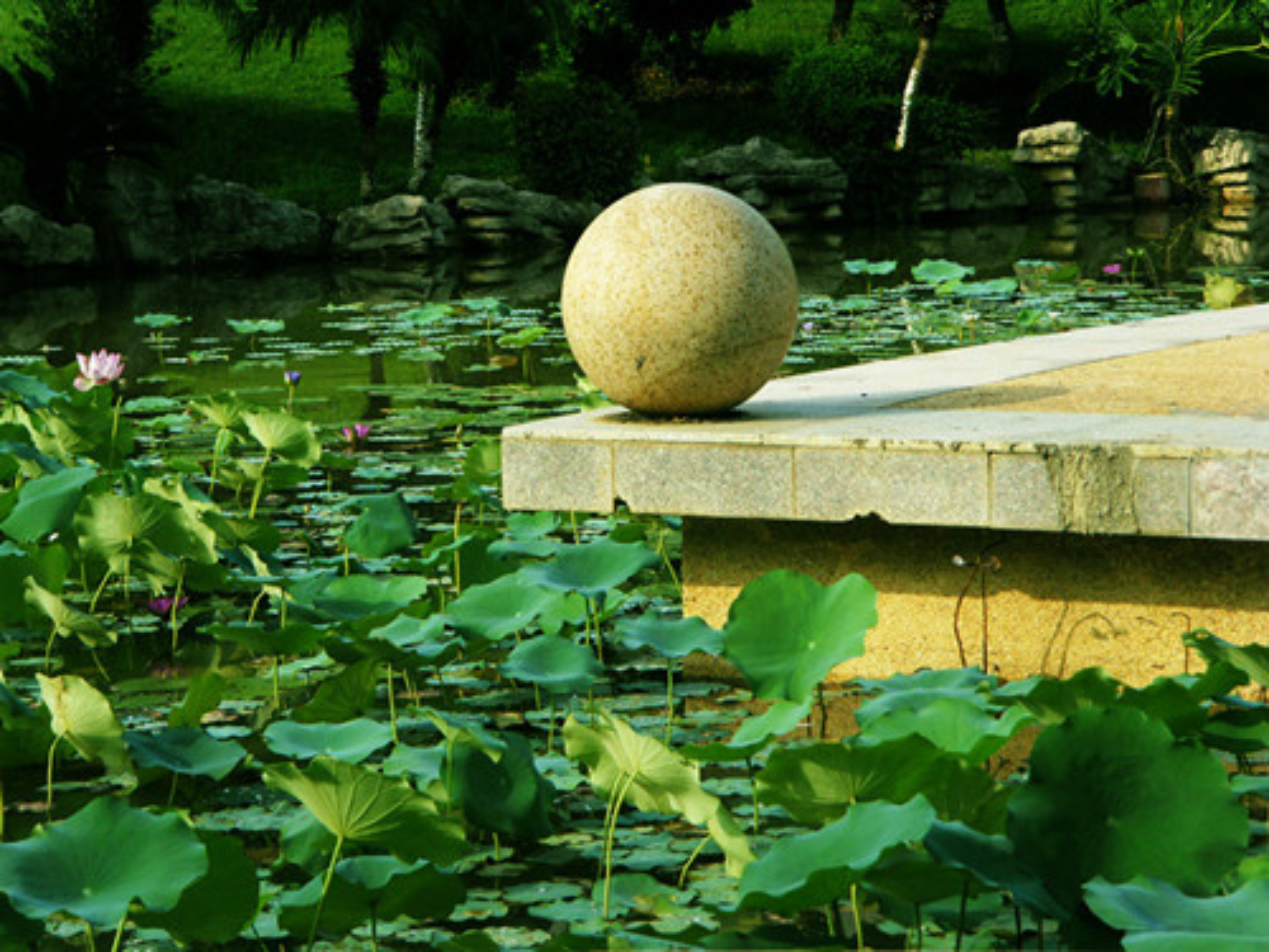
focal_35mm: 117
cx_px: 634
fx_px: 4289
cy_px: 476
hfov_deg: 16.8
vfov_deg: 12.7
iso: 80
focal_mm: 19.8
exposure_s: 1/350
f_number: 4.6
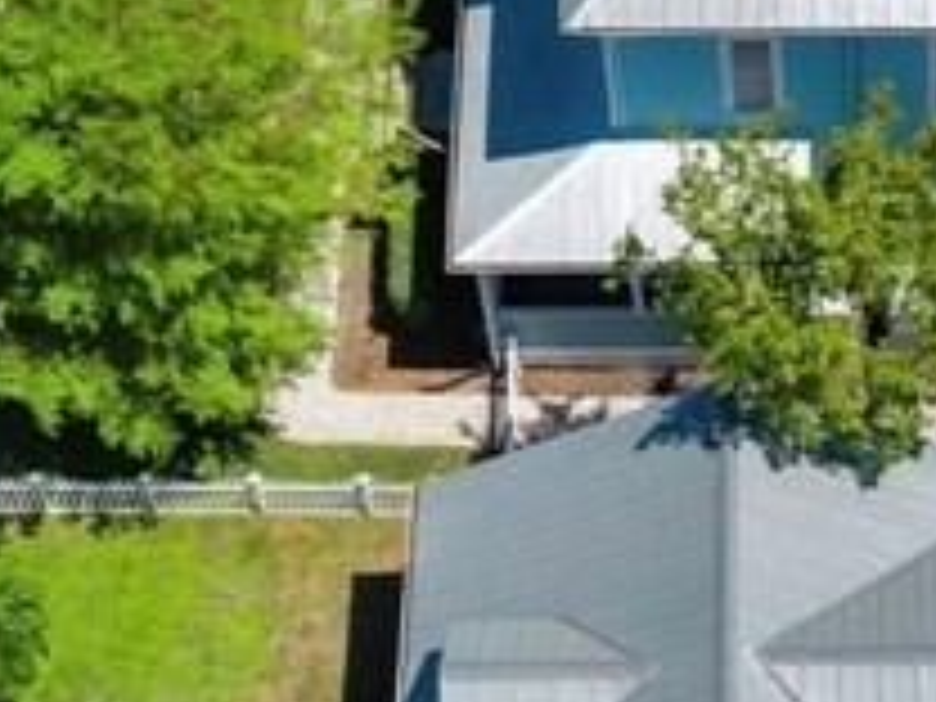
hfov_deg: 16.3
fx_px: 3191
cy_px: 1170
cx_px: 950
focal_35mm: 118
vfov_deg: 11.8
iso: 100
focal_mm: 8.67
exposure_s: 1/640
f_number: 1.8
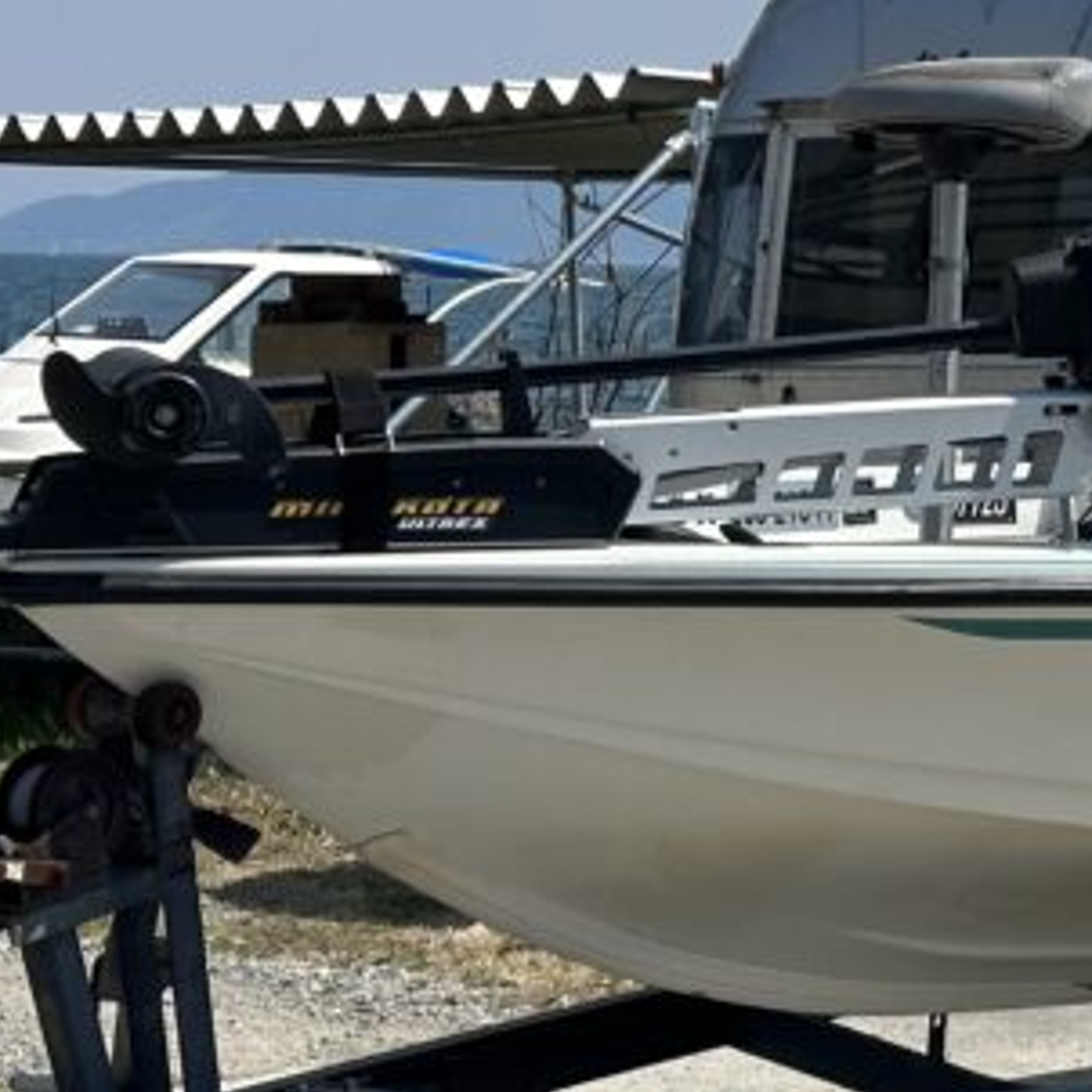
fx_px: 5139
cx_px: 1472
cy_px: 401
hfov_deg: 11.8
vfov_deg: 12.1
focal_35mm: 144
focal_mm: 6.86
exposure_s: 1/5263
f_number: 1.78
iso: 64
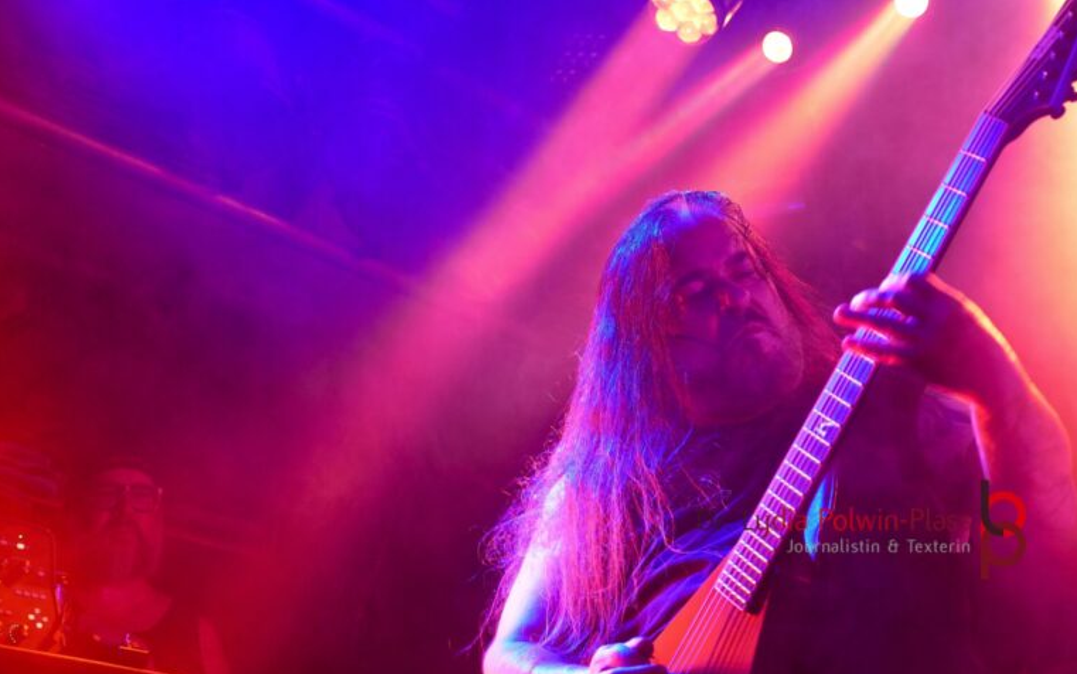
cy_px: 316
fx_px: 2129
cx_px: 539
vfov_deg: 18.0
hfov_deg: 28.4
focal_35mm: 73
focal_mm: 47
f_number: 4.5
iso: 800
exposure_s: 1/80
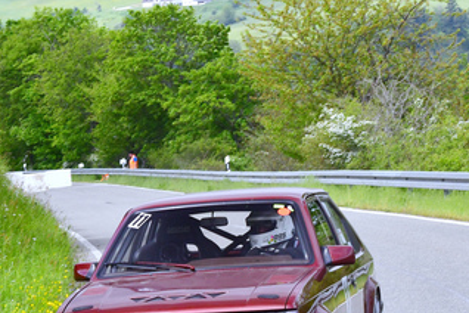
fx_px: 2579
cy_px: 230
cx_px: 201
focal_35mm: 198
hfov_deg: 10.4
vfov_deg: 6.9
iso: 1000
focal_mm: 70
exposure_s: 1/640
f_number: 13
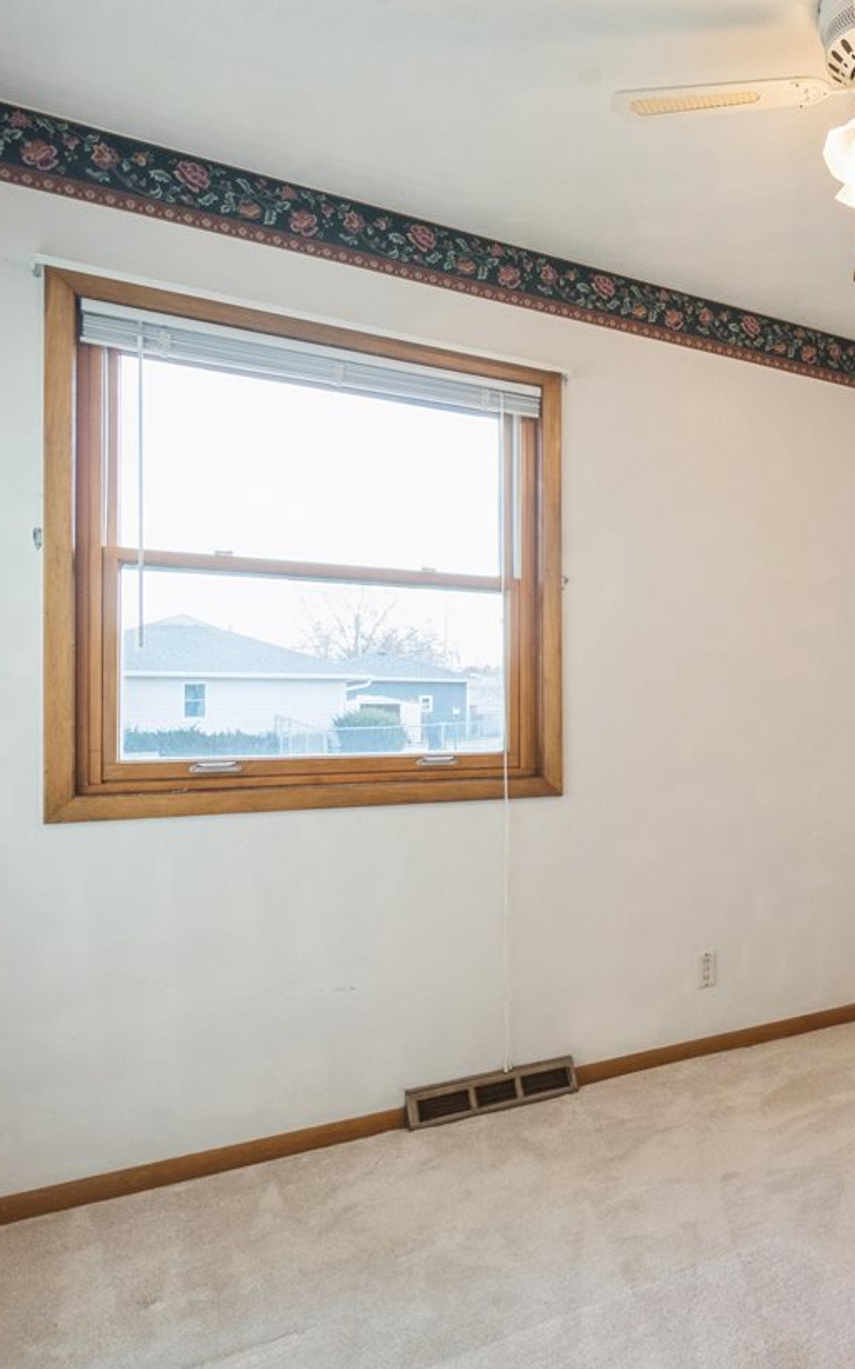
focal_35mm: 27
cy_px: 696
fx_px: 1007
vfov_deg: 68.4
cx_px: 835
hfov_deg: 40.8
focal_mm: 17
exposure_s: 1/50
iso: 800
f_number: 8
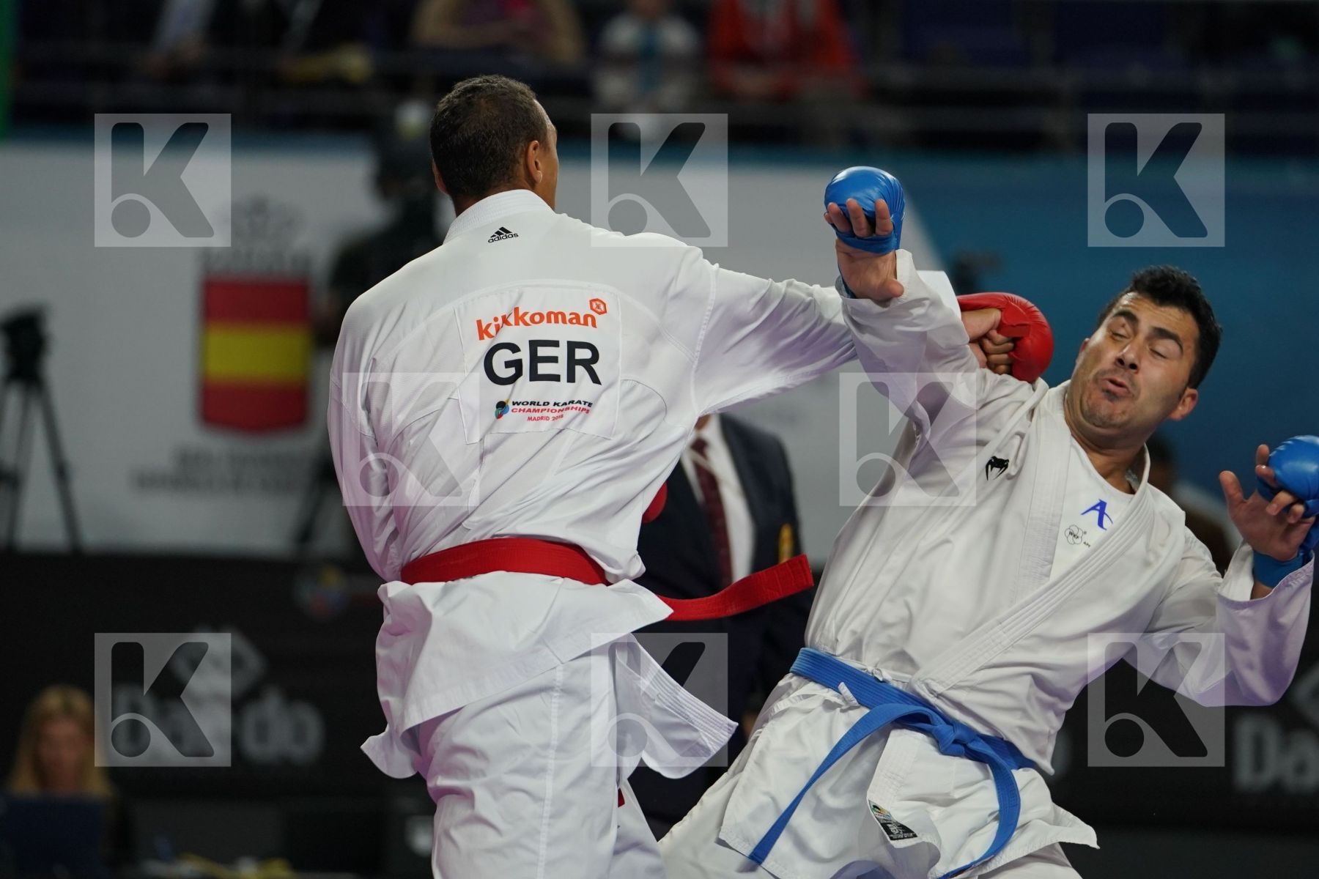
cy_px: 440
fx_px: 10808
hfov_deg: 7.0
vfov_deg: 4.7
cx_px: 660
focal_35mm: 295
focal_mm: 197
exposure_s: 1/1000
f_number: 2.8
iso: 1000
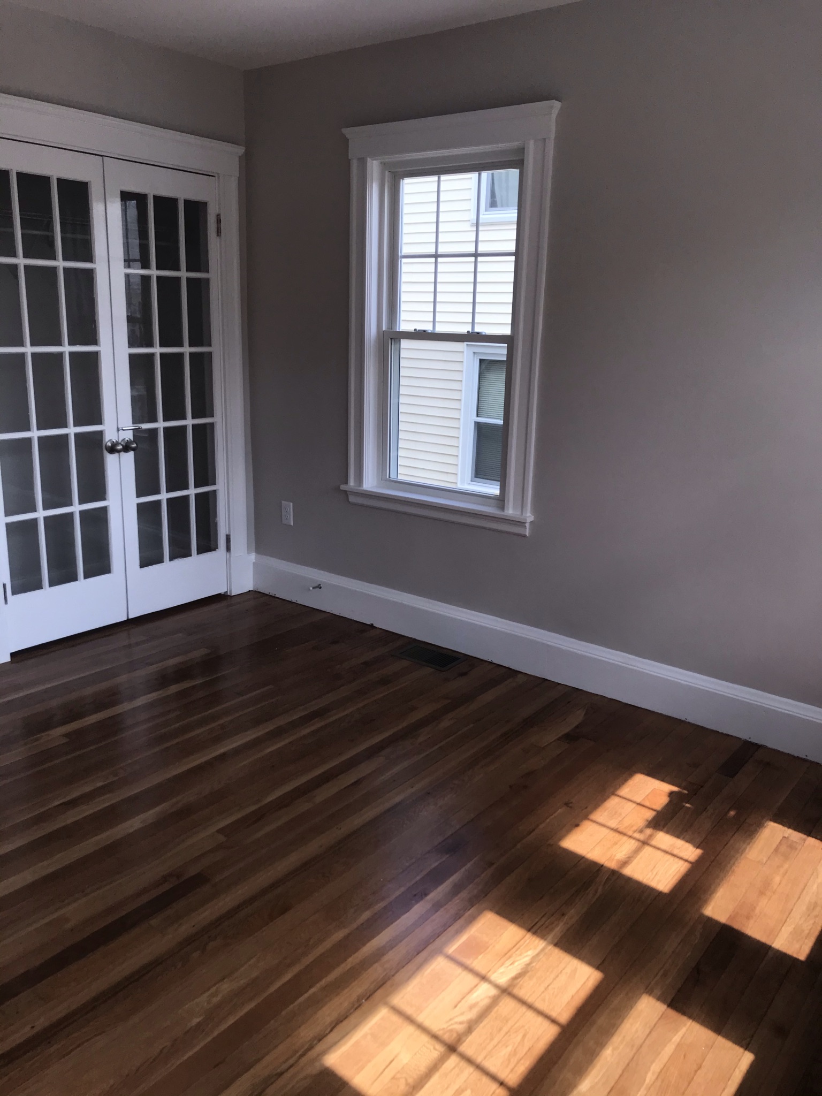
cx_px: 411
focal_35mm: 28
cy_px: 548
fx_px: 887
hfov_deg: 49.7
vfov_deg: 63.4
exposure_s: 1/425
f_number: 1.8
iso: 20
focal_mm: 3.99
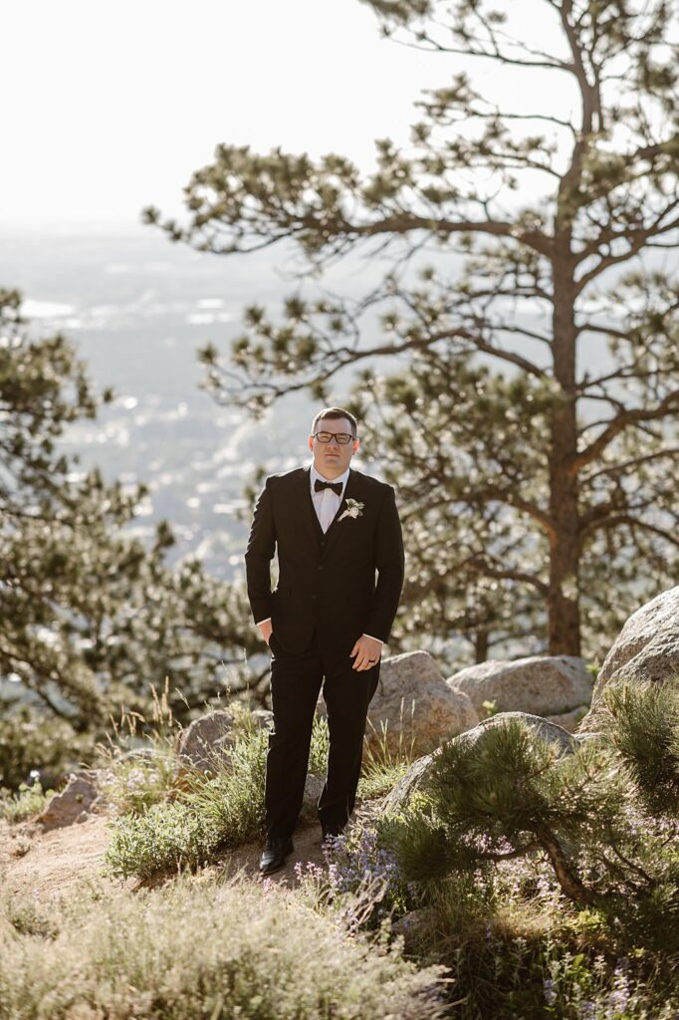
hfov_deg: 16.1
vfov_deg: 23.9
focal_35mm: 85
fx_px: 2406
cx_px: 340
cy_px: 510
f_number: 2.5
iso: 200
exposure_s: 1/1250
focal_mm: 85
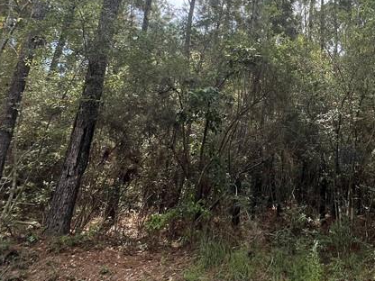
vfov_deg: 41.9
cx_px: 320
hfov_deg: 51.7
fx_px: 347
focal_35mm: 32
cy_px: 49
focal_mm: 1.57
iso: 32
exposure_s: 1/392
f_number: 1.8
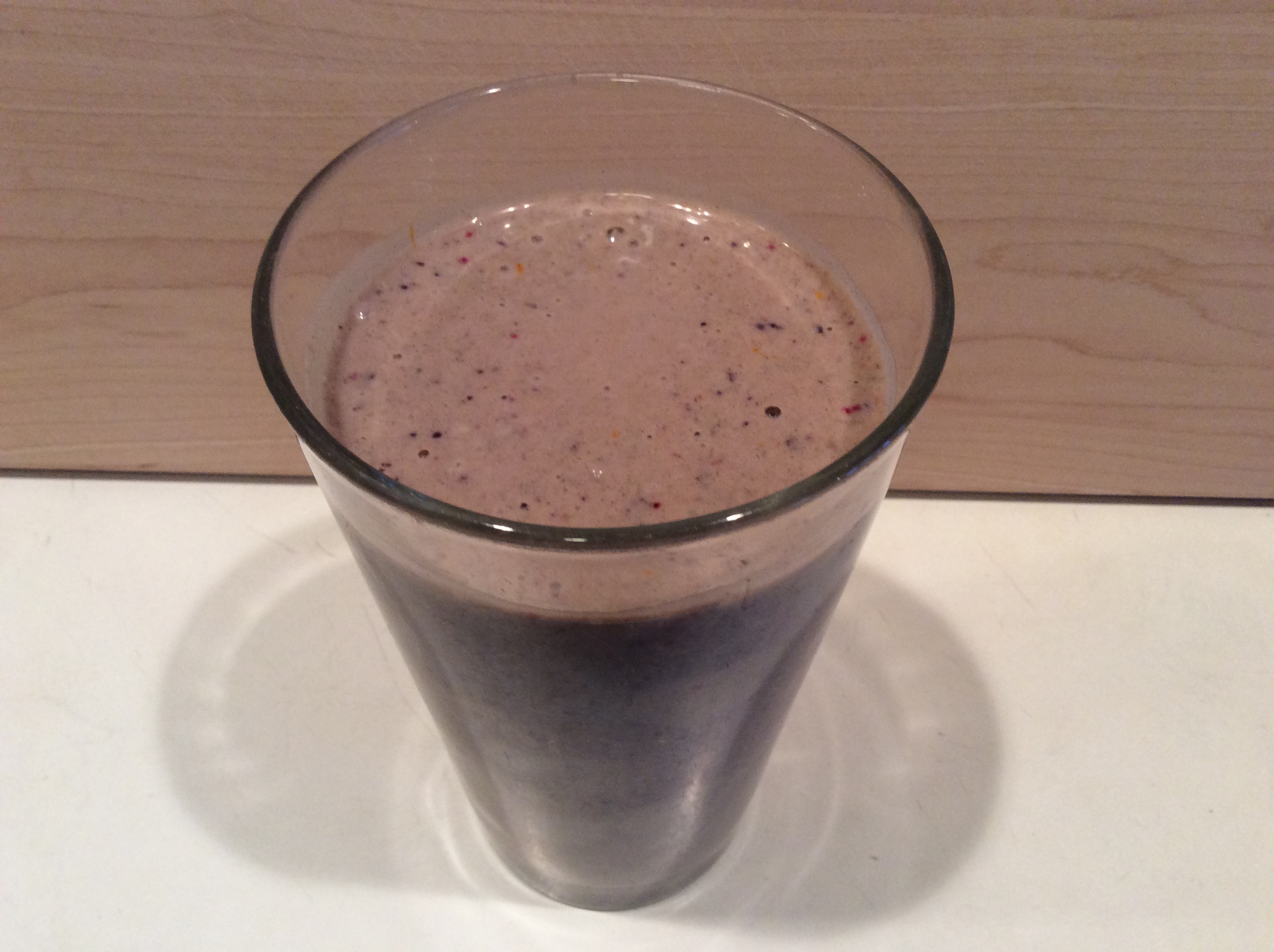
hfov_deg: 56.9
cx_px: 637
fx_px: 1176
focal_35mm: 32
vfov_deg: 44.1
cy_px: 476
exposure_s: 1/24
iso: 80
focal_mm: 3.3
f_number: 2.4
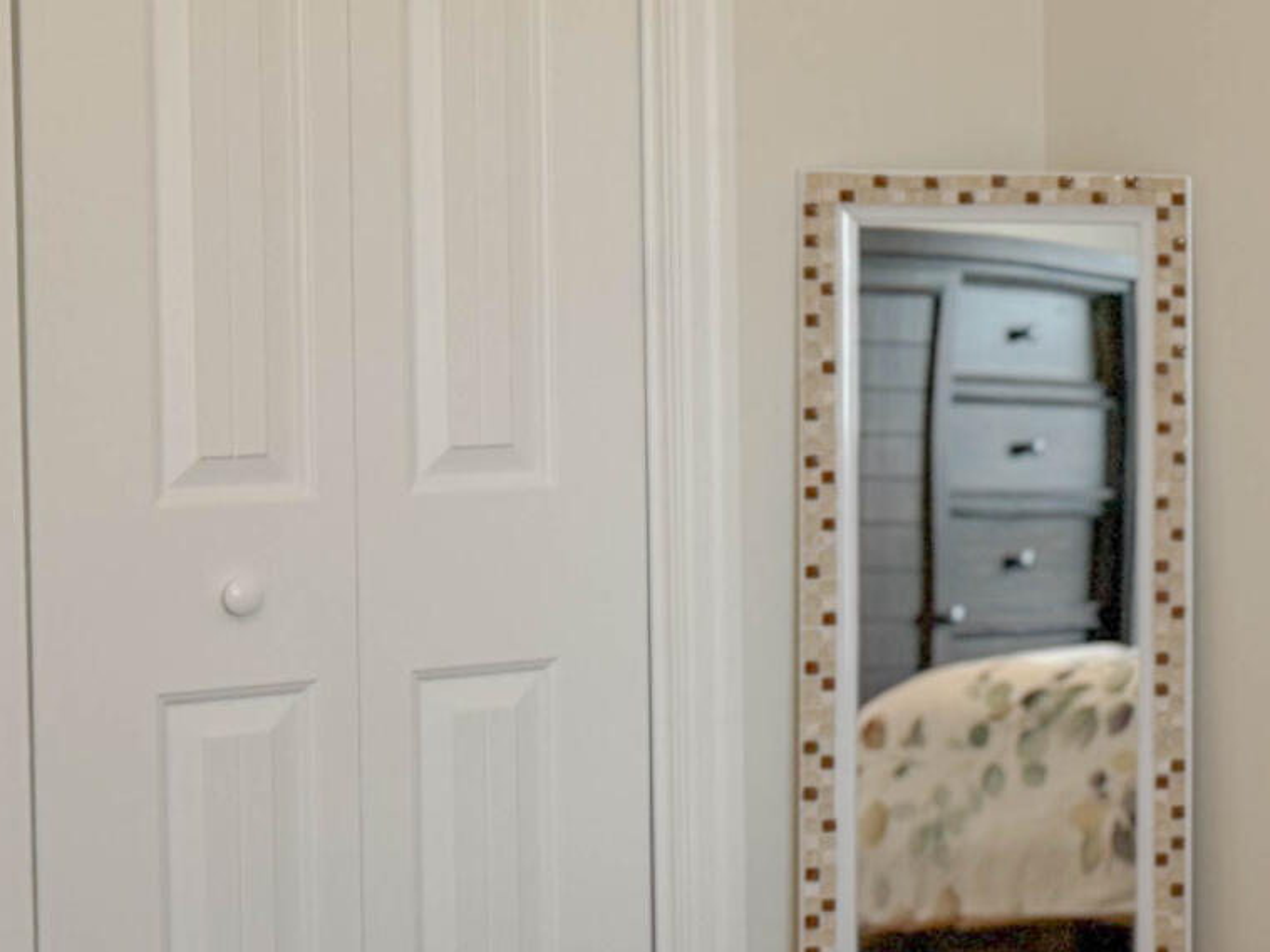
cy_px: 384
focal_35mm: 95
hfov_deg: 17.3
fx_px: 3484
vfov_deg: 15.5
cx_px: 2203
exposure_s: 1/120
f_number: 1.8
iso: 160
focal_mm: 6.76
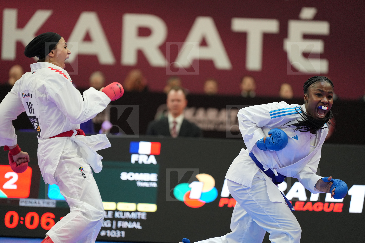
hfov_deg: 10.3
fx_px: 2027
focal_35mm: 200
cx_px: 182
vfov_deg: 6.9
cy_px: 122
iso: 2000
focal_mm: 200
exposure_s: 1/1000
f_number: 2.8
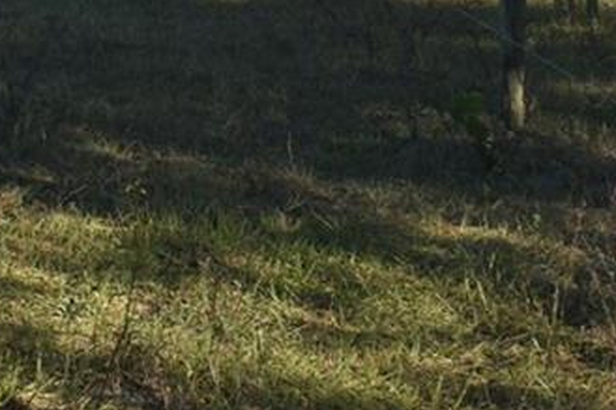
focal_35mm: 175
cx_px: -58
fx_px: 2993
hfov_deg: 11.6
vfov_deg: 7.6
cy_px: -294
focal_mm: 24
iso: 100
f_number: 9
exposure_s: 1/200
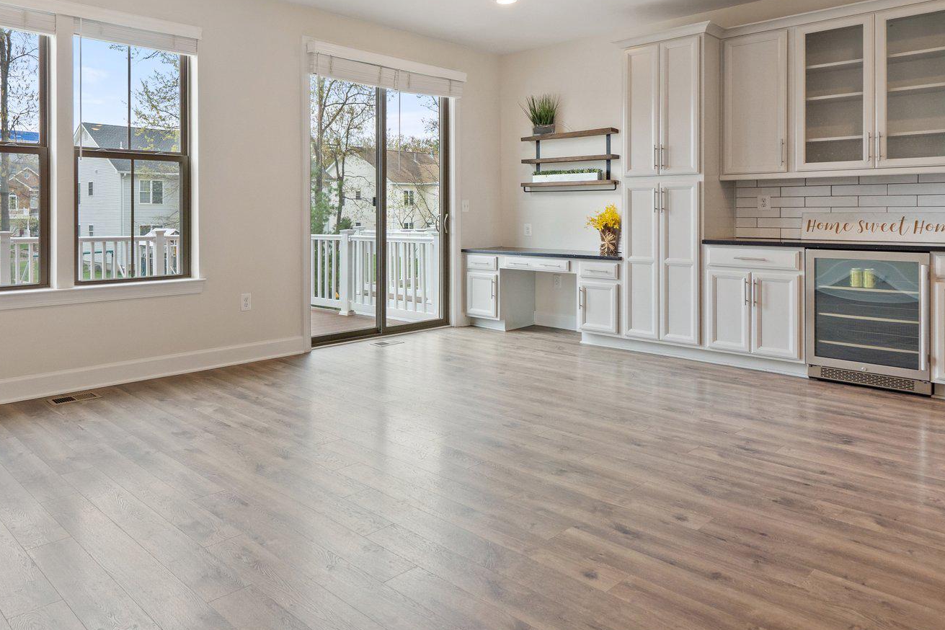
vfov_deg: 50.5
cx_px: 313
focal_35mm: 25
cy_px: 219
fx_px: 656
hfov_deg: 69.4
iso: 500
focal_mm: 16
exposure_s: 1/30
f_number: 8
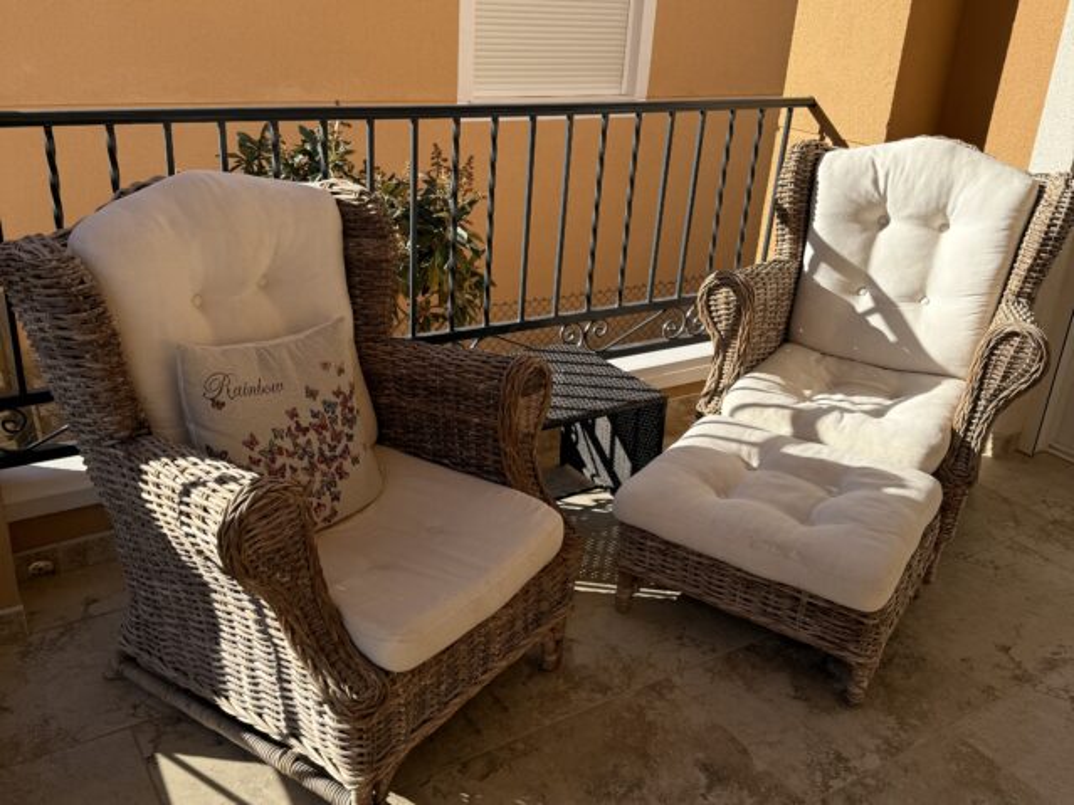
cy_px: 402
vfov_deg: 56.8
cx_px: 537
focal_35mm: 24
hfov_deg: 71.6
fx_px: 744
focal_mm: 6.76
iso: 80
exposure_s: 1/4167
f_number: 1.78
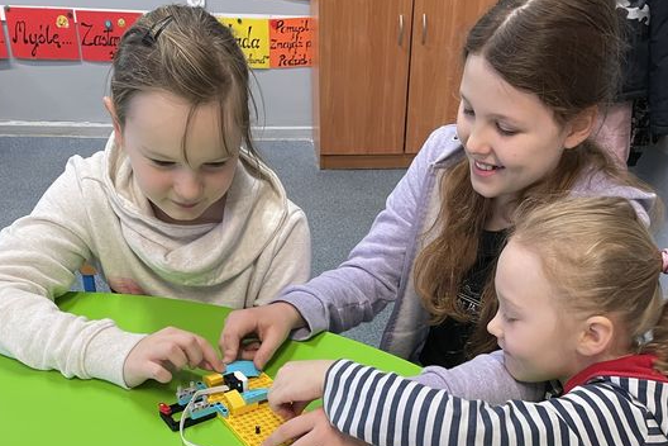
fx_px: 761
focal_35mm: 41
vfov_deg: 30.4
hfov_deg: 47.3
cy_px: 441
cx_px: 369
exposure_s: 1/50
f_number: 1.6
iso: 125
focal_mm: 4.2
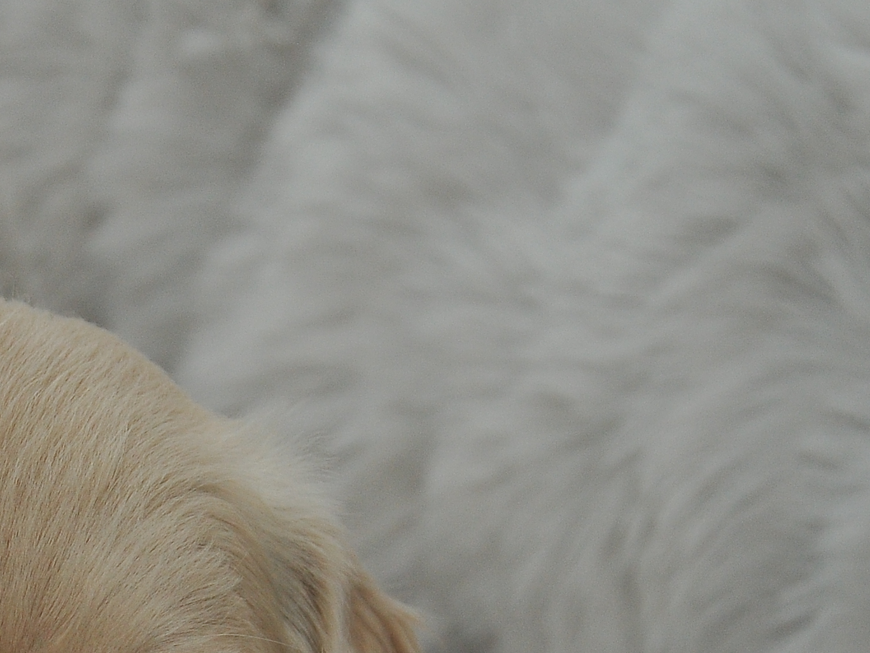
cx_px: -58
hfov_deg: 8.7
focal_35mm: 226
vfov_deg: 6.5
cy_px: 831
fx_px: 5680
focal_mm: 50
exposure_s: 1/60
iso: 400
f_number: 5.6
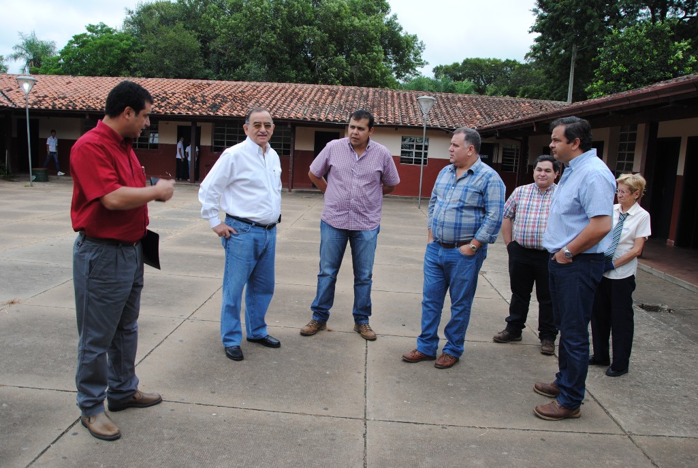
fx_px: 525
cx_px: 349
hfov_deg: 67.3
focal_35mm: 27
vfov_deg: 48.1
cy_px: 234
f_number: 5.6
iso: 100
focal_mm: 18
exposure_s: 1/125
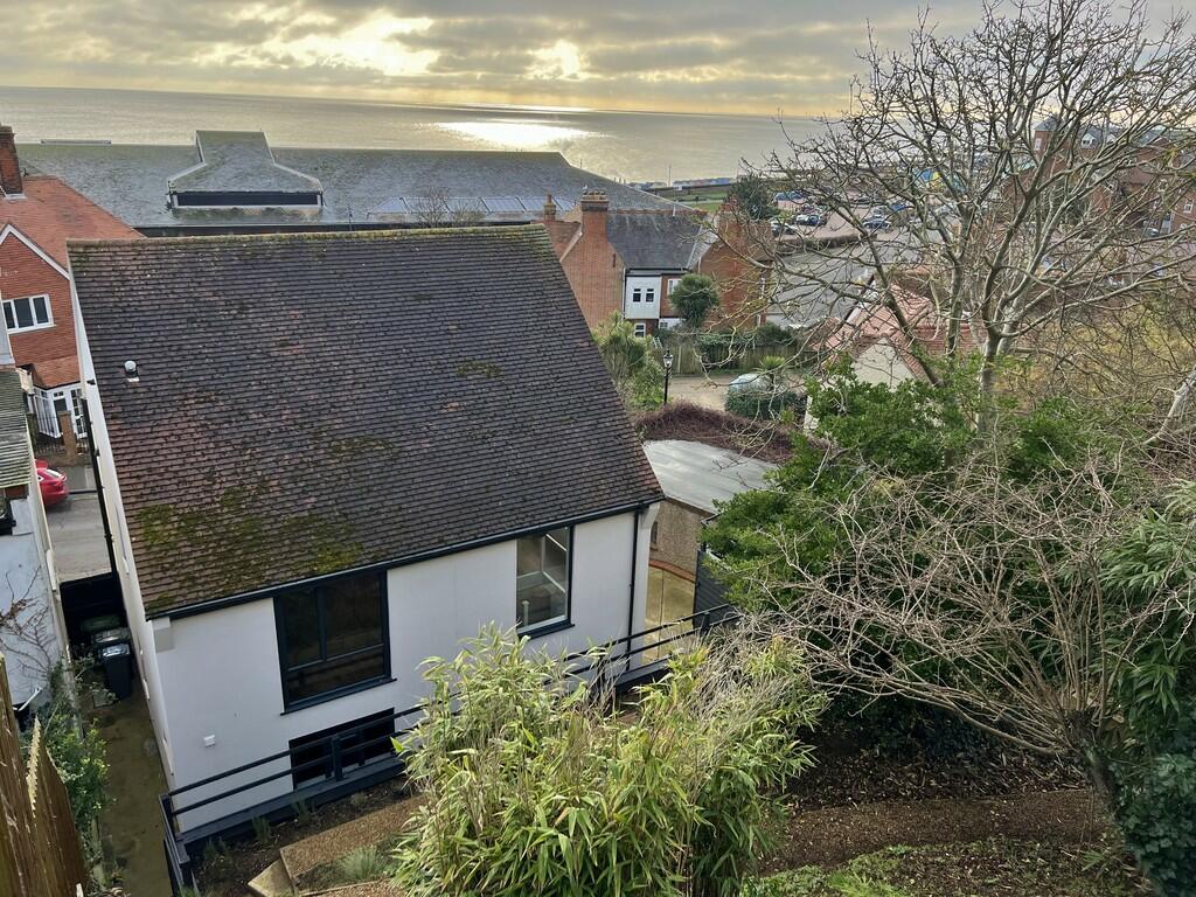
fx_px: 898
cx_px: 598
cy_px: 448
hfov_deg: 67.3
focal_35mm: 26
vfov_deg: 53.1
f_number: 1.5
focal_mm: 5.7
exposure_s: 1/1901
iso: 50
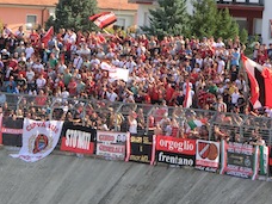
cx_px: 117
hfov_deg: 6.9
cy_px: 113
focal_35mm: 286
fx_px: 2247
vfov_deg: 5.2
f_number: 5.9
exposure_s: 1/200
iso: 80
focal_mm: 32.04
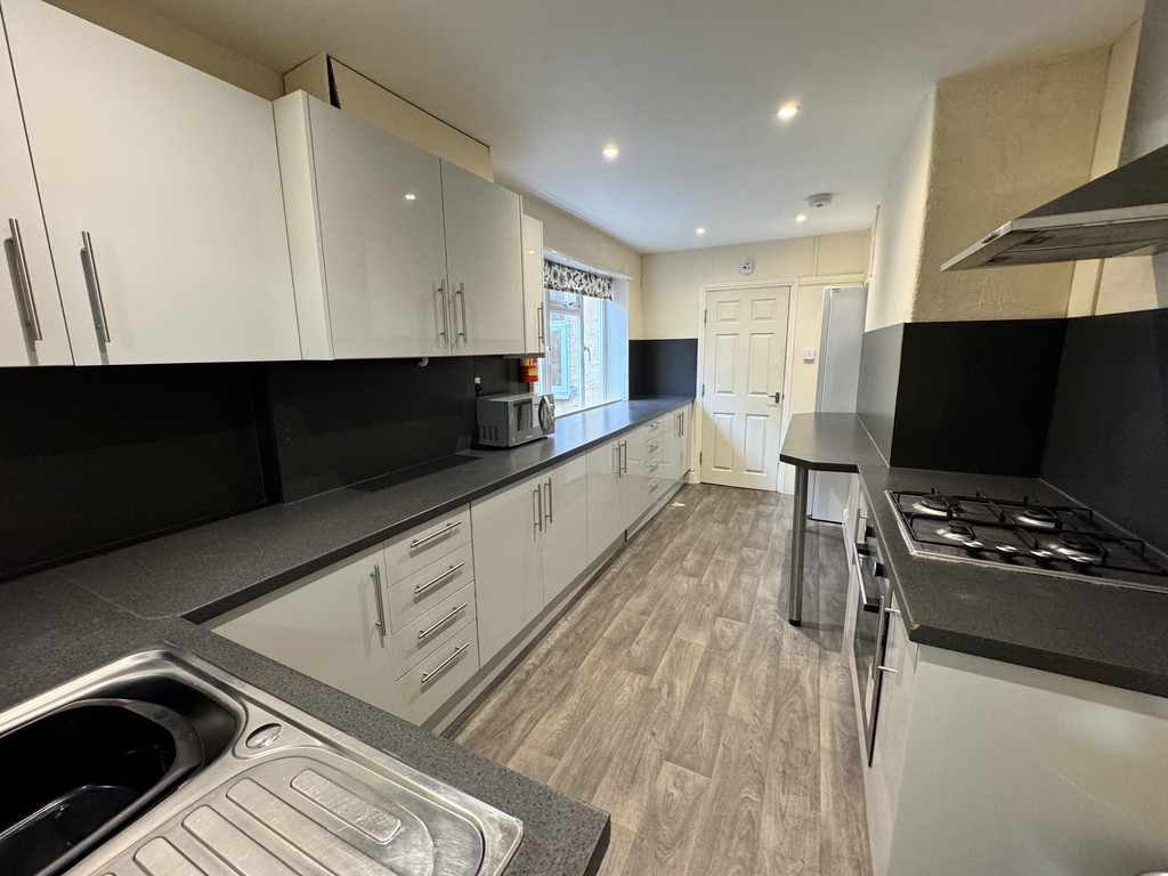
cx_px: 584
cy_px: 438
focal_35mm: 14
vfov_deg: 85.7
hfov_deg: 102.1
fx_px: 472
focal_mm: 2.22
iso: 250
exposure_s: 1/50
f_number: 2.2
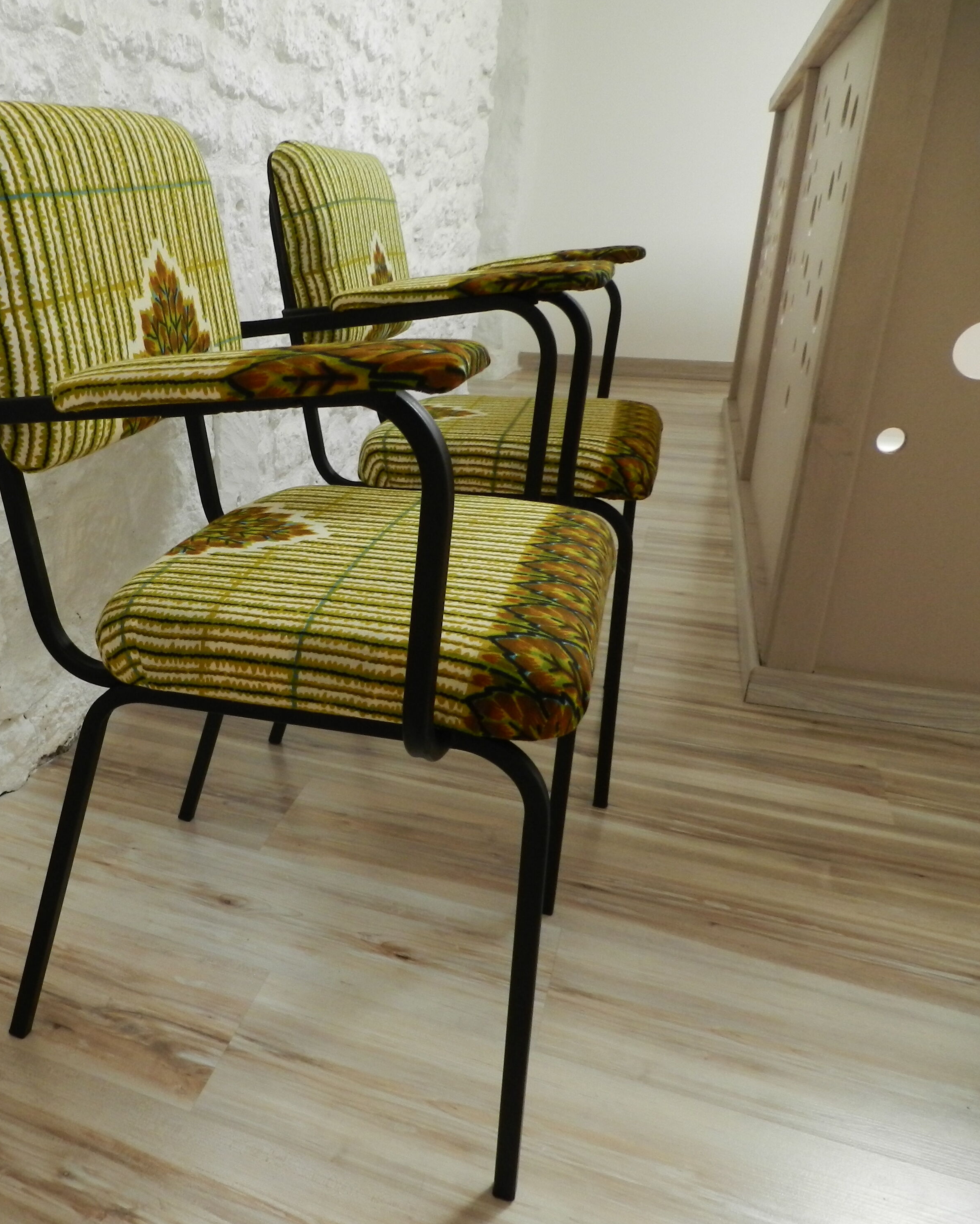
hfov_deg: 45.6
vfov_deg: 58.8
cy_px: 613
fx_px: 1087
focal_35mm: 30
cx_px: 174
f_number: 3.4
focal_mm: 4
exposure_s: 1/30
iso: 320
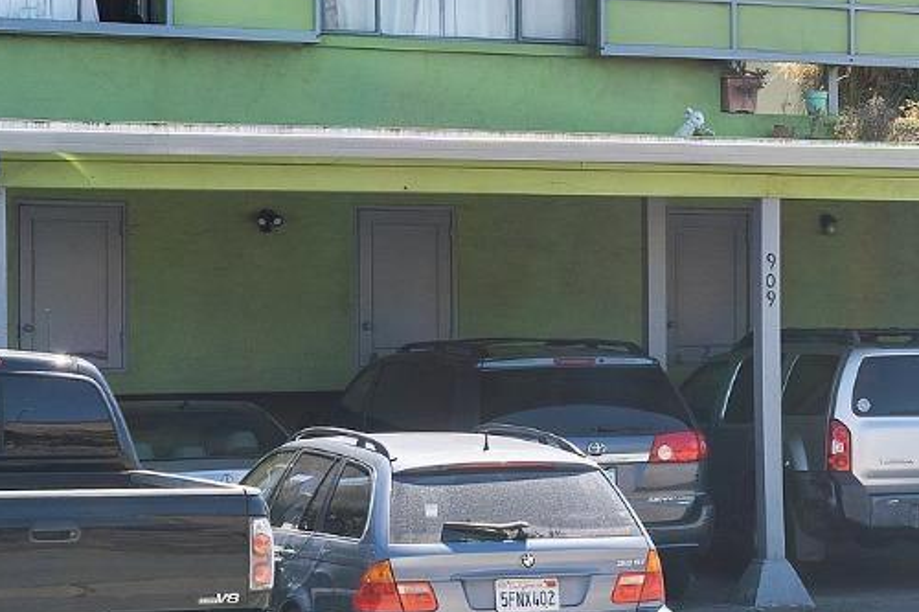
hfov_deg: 19.3
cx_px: 739
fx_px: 2679
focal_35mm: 105
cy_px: -82
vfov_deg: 12.8
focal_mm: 35
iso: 100
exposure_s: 1/125
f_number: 9
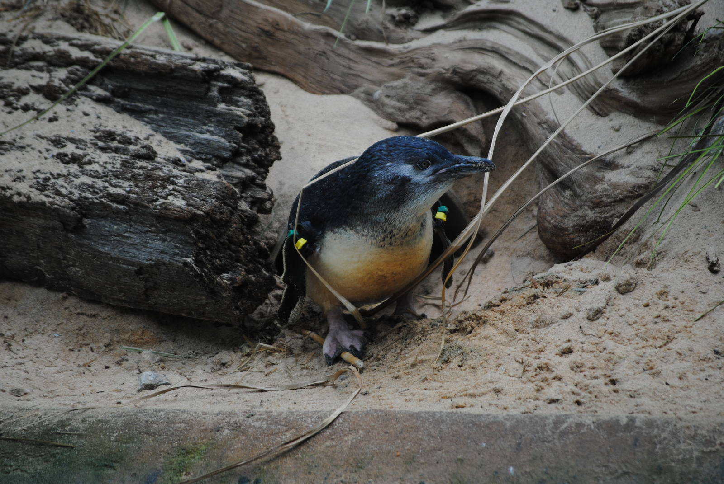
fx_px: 6040
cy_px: 242
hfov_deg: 6.9
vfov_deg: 4.6
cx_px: 362
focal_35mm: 300
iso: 400
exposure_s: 1/250
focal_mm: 200
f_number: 5.6
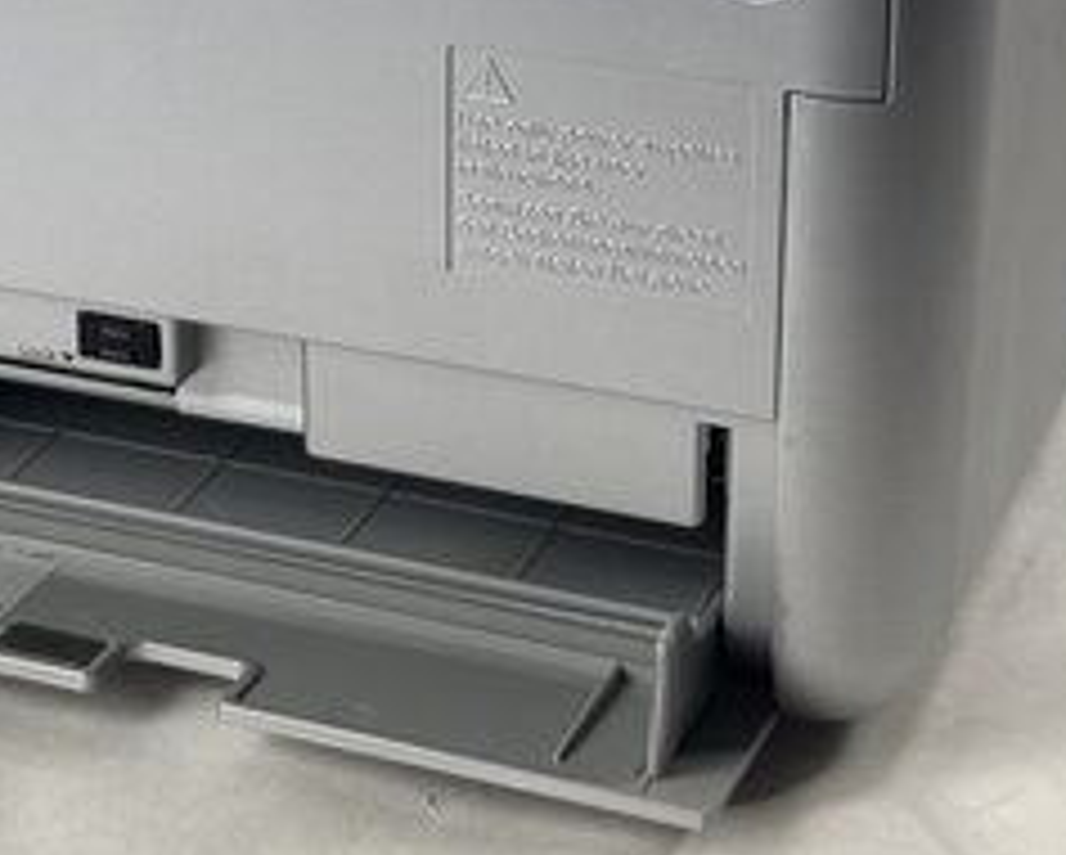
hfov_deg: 16.2
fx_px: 3694
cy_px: -108
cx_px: 90
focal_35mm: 117
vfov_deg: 12.9
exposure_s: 1/343
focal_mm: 6.86
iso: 64
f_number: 1.78
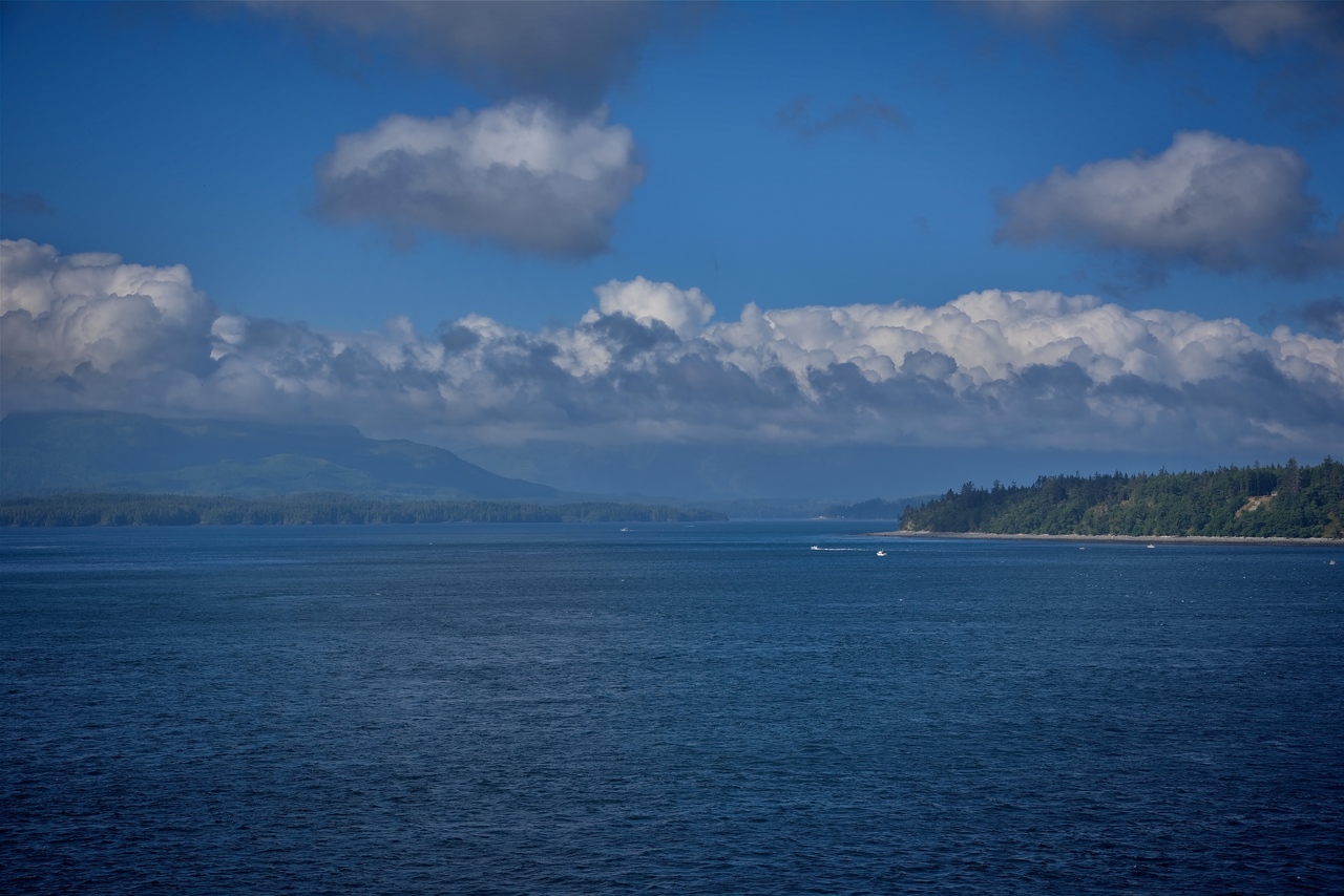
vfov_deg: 20.6
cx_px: 672
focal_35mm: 66
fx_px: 2464
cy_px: 448
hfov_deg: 30.5
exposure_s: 1/320
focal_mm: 66
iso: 100
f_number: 11
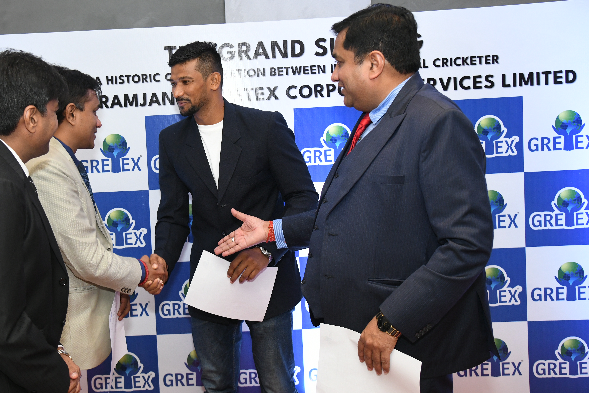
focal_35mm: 46
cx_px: 207
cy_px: 192
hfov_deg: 42.3
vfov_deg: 29.2
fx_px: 753
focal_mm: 35
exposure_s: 1/160
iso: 2000
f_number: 5
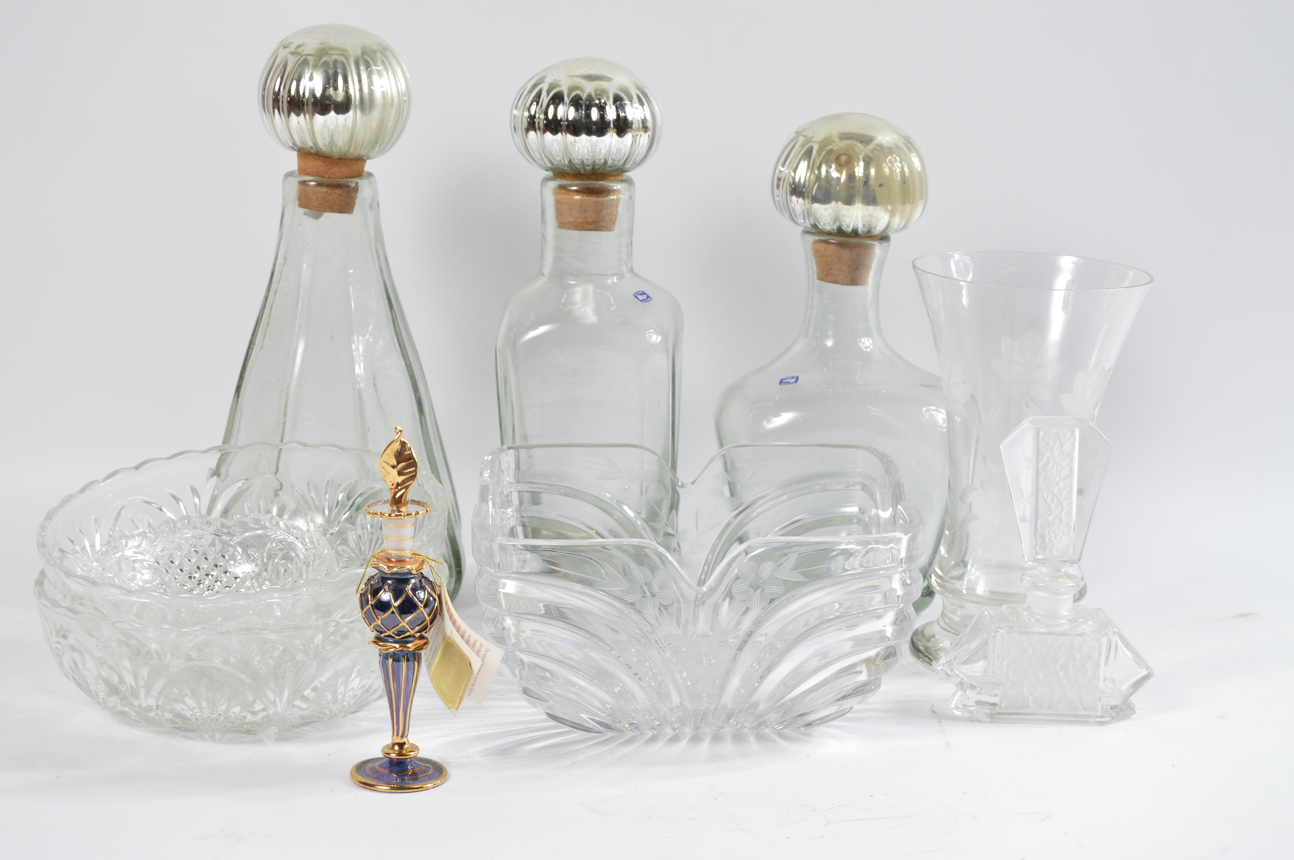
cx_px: 647
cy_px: 430
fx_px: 2693
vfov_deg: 18.1
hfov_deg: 27.0
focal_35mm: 75
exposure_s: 1/80
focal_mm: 50
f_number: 7.1
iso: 100
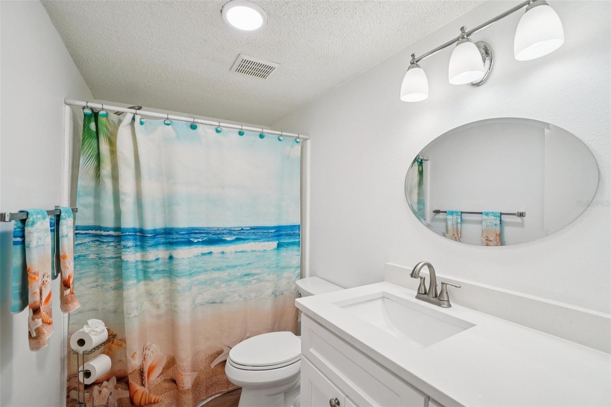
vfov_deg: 77.3
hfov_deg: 100.4
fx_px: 255
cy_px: 204
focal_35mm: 15
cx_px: 306
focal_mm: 10
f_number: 8
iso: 320
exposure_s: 1/30
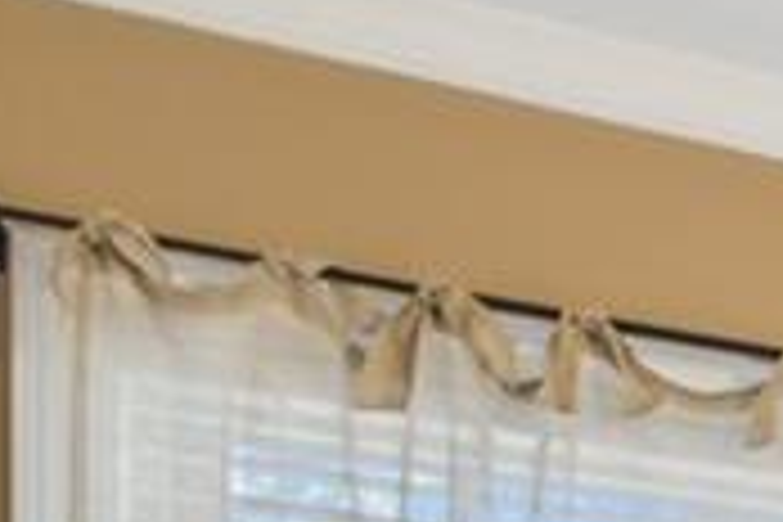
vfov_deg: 11.6
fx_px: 2108
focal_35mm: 97
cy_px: 1256
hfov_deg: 13.2
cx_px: 2056
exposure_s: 1/15
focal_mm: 11
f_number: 8
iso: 400
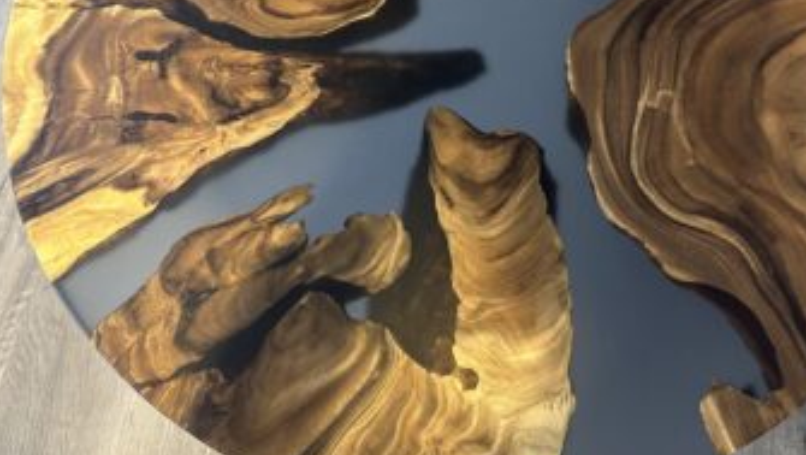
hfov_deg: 51.4
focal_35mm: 39
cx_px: 467
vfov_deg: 29.8
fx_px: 834
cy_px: 88
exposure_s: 1/50
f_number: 1.78
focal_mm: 6.86
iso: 250
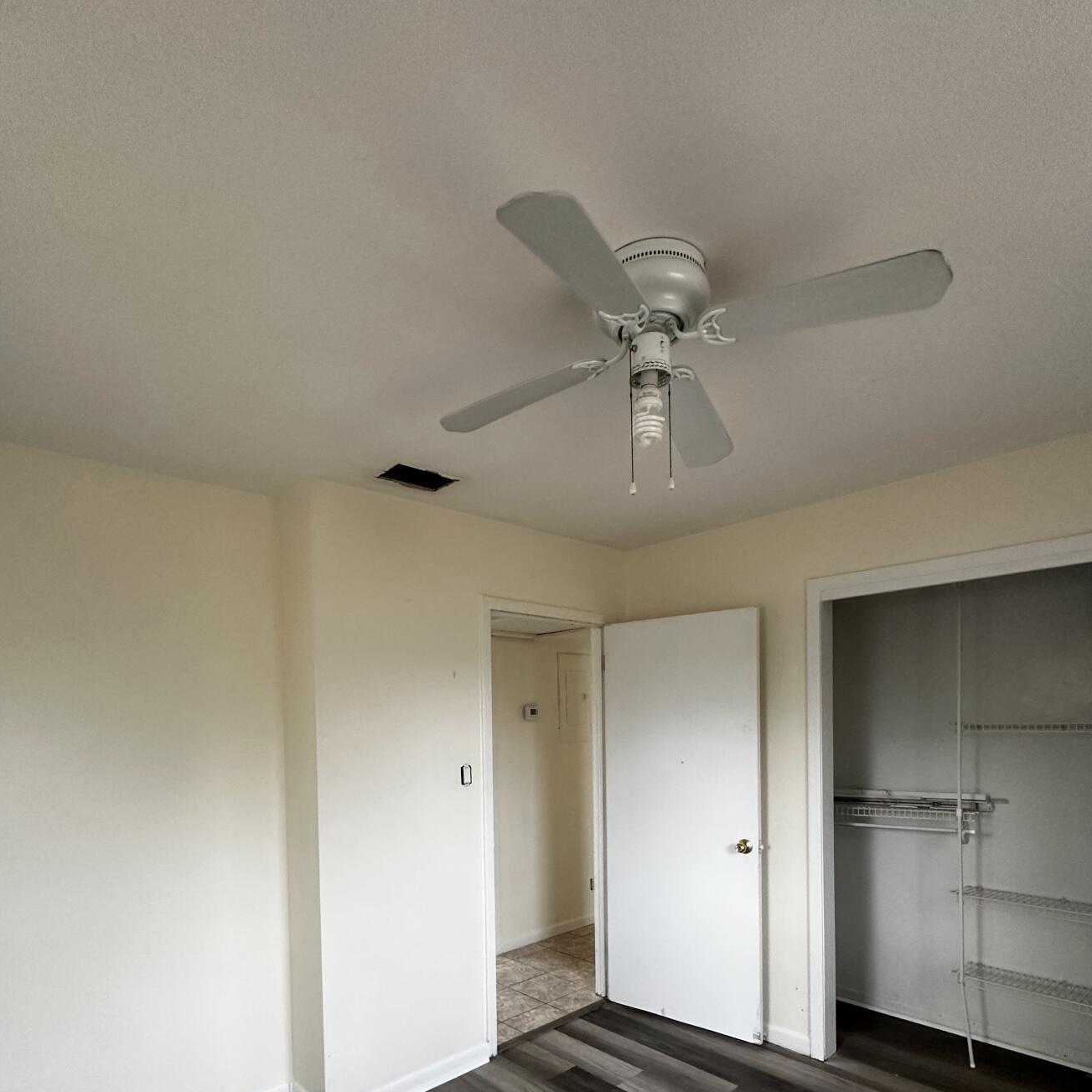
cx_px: 520
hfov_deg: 77.6
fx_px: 678
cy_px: 730
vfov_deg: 75.2
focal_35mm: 19
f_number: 2.2
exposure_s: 1/99
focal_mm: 2.22
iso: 320
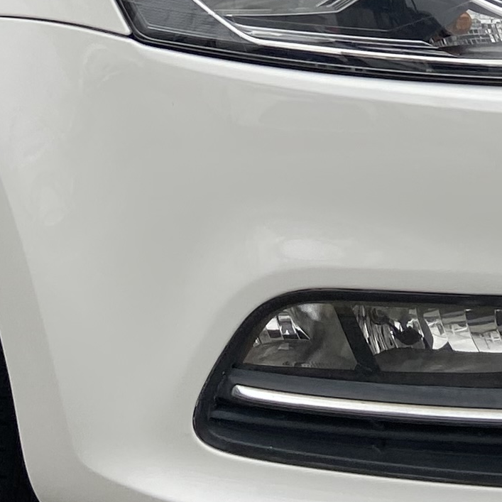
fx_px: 2149
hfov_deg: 13.3
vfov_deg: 12.5
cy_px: -300
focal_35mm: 131
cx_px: 264
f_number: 1.8
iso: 32
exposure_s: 1/597
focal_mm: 4.25
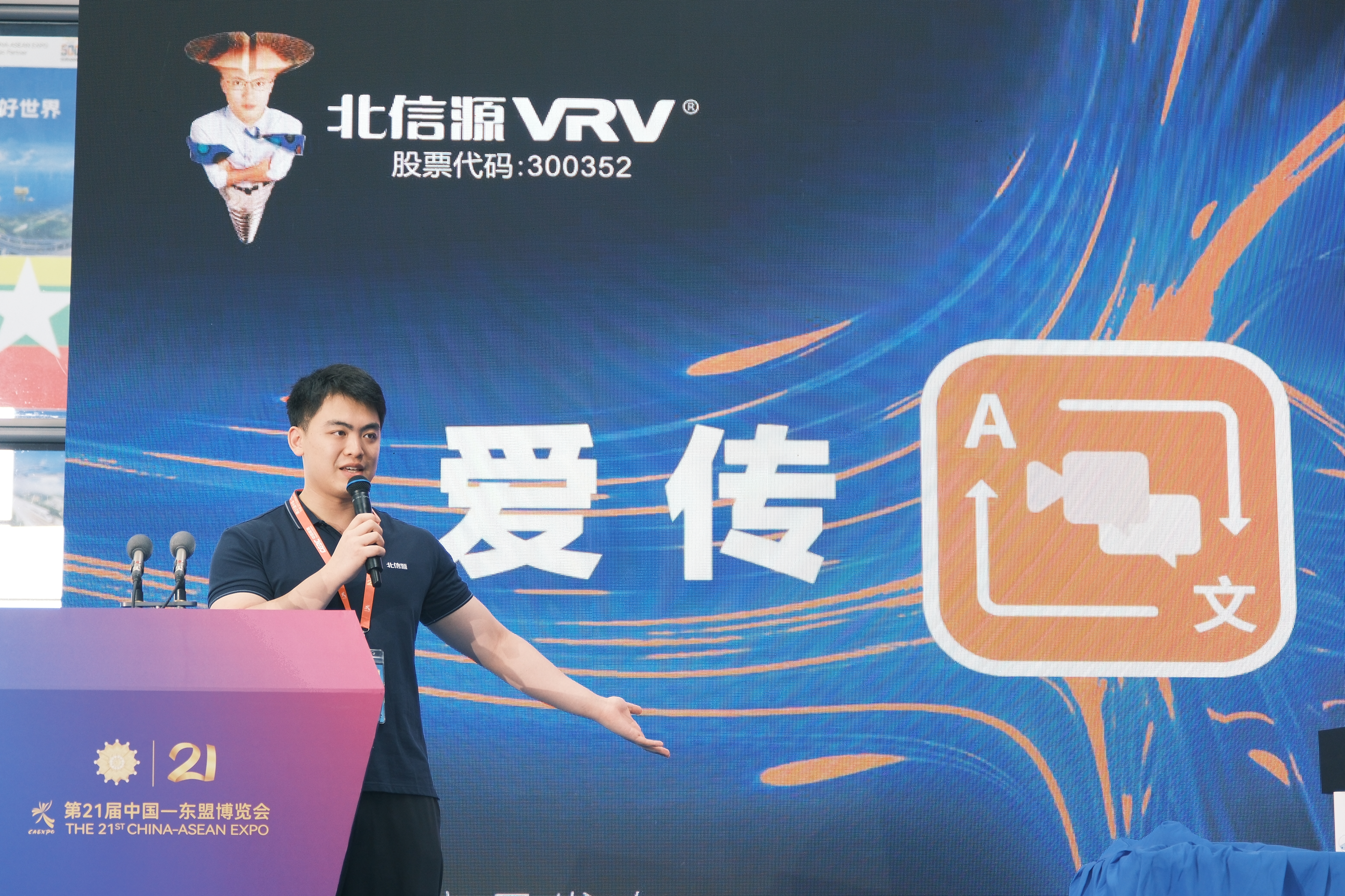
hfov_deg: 24.8
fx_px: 3063
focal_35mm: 82
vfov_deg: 16.7
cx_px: 672
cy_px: 448
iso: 1000
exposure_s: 1/80
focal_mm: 54.5
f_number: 4
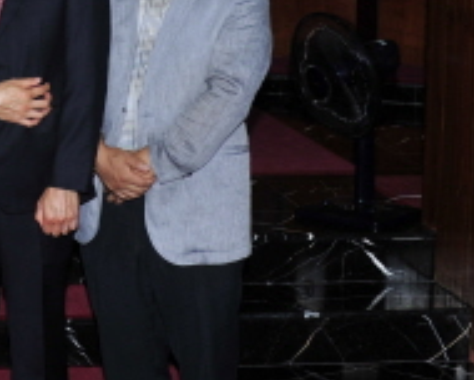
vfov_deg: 12.6
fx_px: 1697
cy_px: 26
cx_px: -40
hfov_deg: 15.5
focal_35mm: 121
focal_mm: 35
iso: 200
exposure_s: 1/60
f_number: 5.6
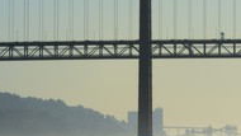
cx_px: 188
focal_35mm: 464
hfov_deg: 4.7
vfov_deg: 2.6
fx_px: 2966
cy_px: 22
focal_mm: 200
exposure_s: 1/400
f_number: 11
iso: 100
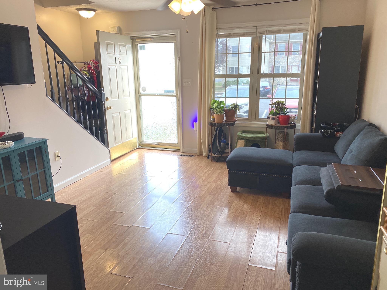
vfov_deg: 53.1
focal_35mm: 26
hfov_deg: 67.3
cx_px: 194
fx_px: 291
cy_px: 145
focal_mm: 4.25
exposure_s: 1/120
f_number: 1.8
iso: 64
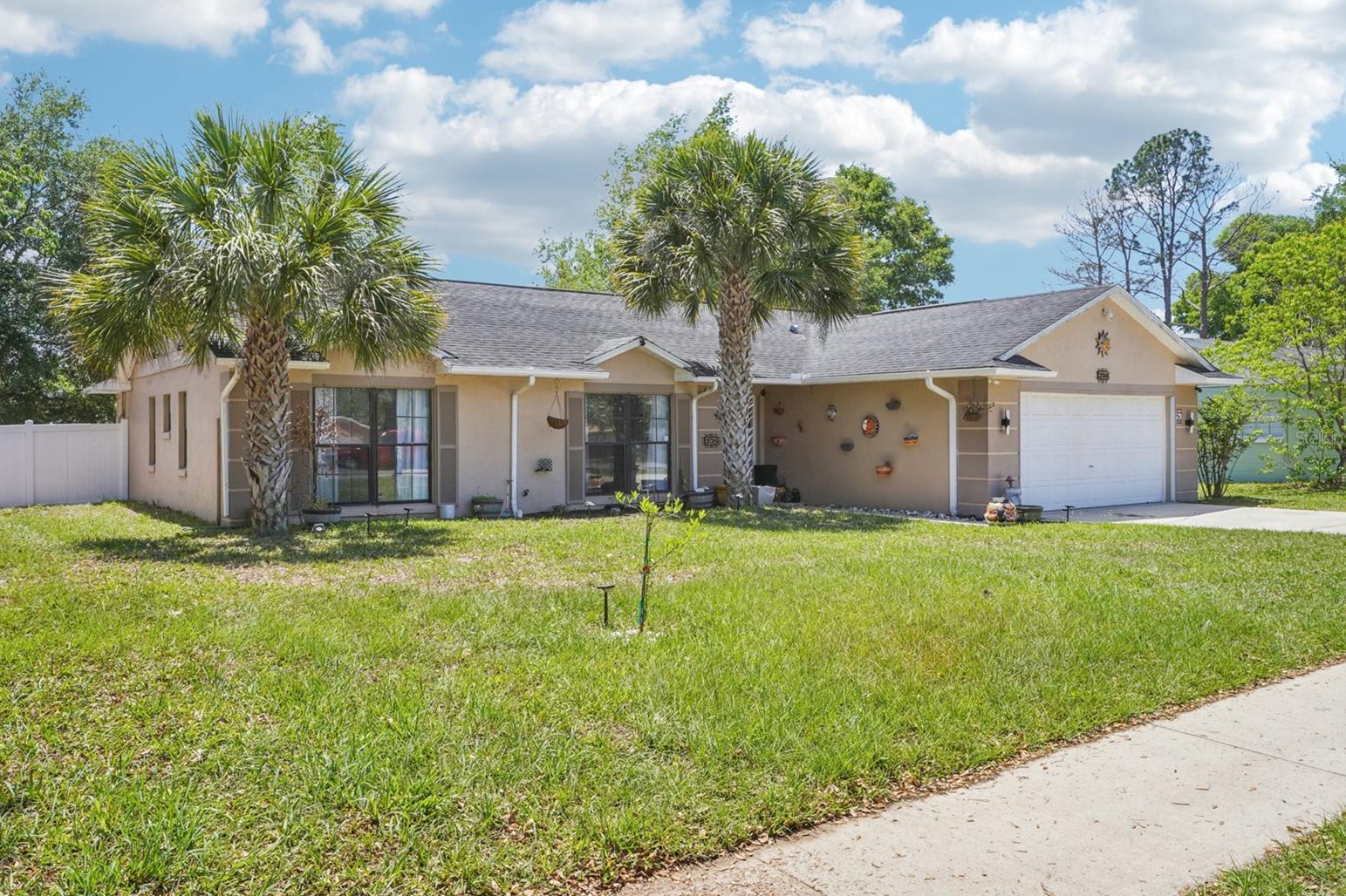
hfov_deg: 65.5
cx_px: 675
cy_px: 438
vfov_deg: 46.4
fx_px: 1047
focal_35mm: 28
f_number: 20
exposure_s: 1/30
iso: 125
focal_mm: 27
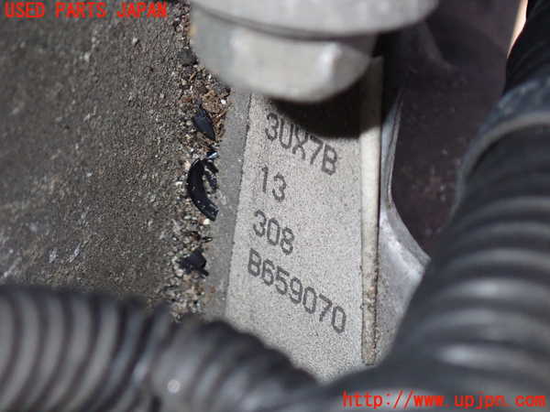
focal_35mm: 100
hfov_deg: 19.6
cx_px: 275
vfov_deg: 14.8
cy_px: 206
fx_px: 1589
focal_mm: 18
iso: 800
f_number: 14
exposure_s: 1/100
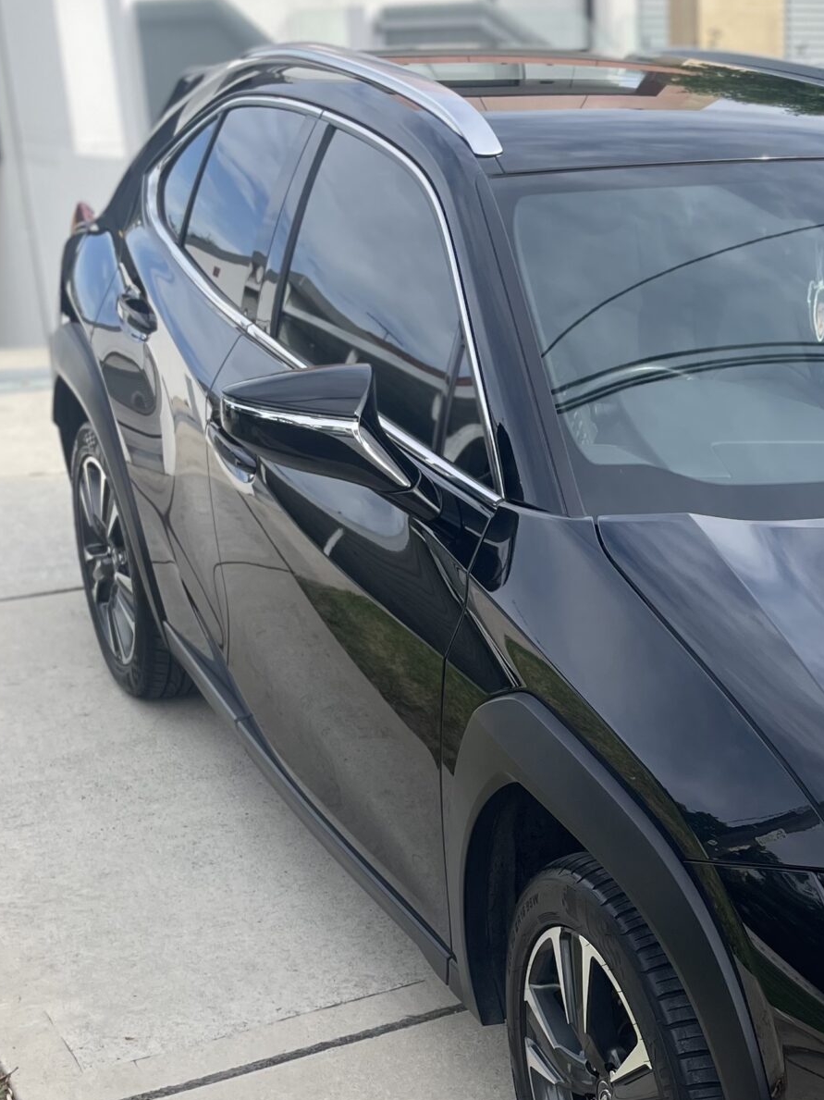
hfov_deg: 25.3
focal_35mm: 56
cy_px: 891
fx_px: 1778
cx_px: 744
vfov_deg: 33.3
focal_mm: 4.2
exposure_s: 1/1319
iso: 50
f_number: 1.6
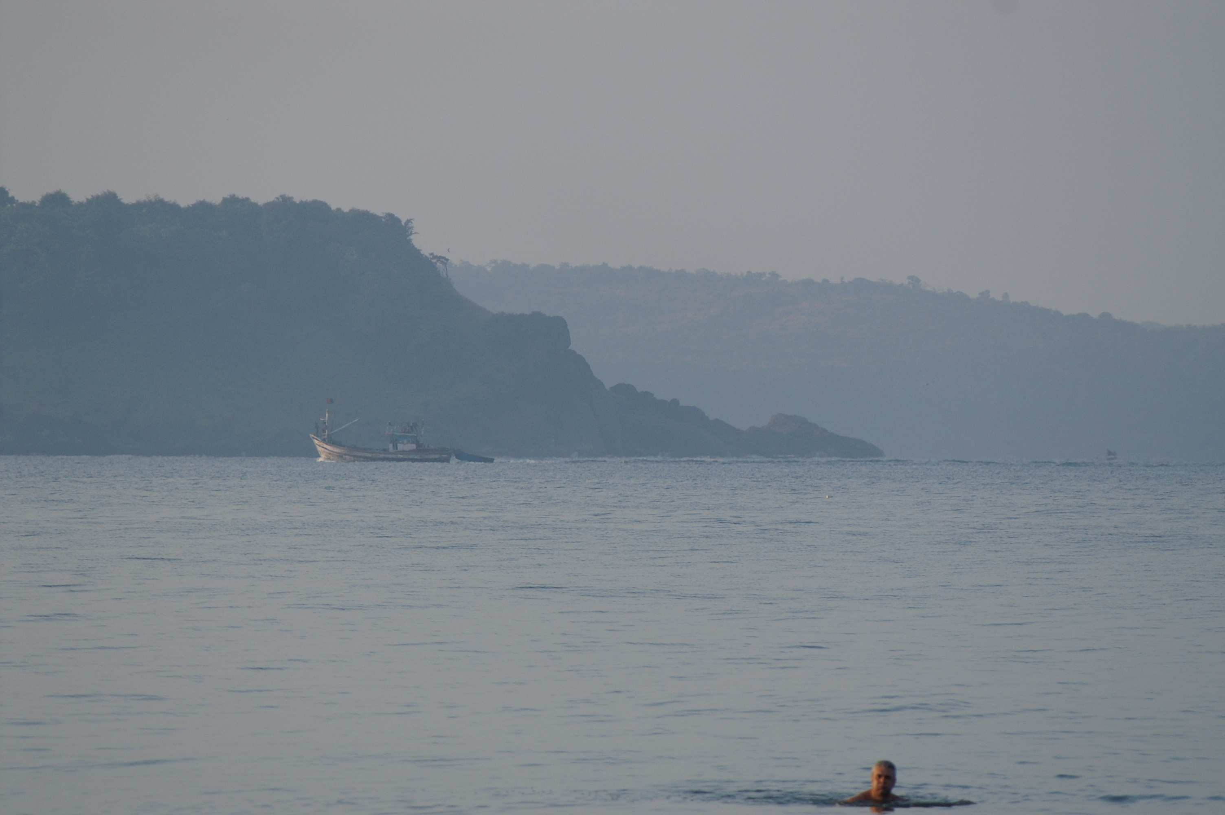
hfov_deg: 4.6
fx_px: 15299
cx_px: 612
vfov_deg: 3.0
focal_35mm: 450
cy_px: 408
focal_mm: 300
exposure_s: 1/500
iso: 200
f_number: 7.1
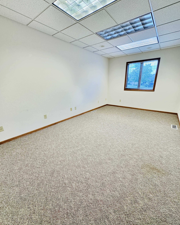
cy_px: 114
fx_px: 100
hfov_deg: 84.0
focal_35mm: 15
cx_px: 88
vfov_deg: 96.8
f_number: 2.2
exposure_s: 1/120
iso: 200
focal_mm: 2.22
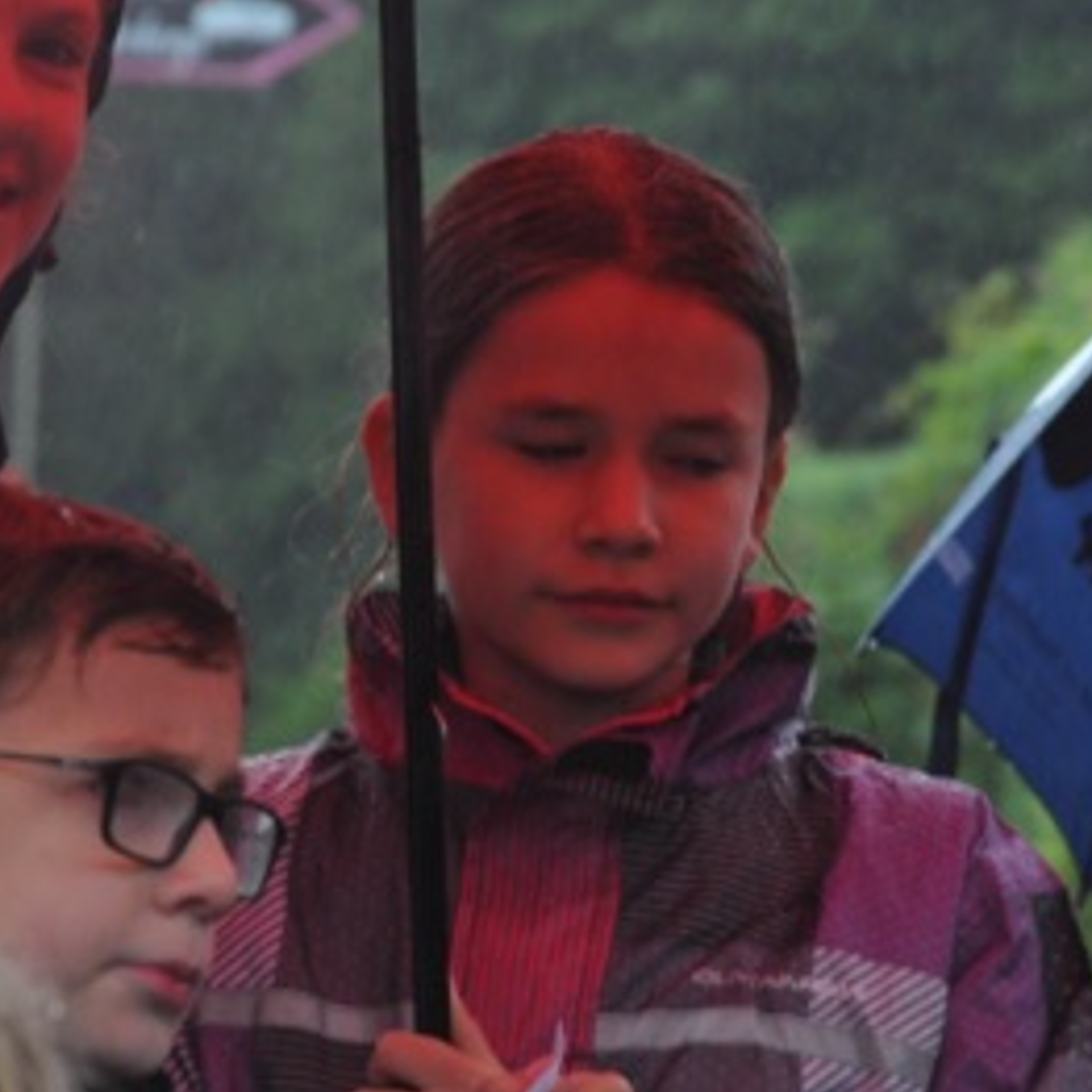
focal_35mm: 233
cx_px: 488
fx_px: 8316
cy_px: 544
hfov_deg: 7.5
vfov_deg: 7.5
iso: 2000
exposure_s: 1/250
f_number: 8
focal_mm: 120
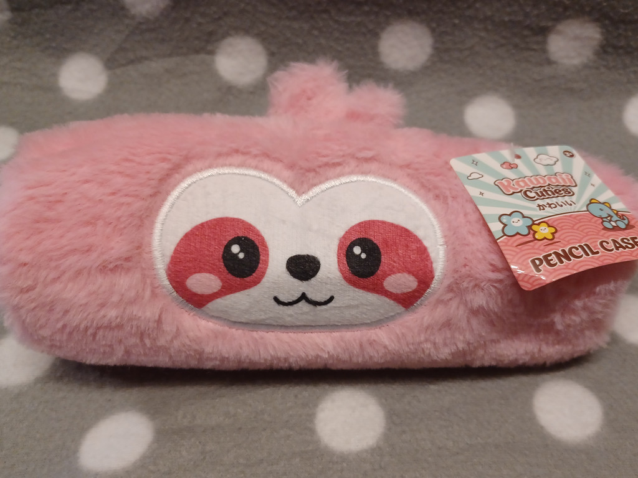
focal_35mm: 25
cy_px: 239
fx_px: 461
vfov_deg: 54.9
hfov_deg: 69.4
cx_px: 319
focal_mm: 4.6
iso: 500
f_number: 1.8
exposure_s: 1/25
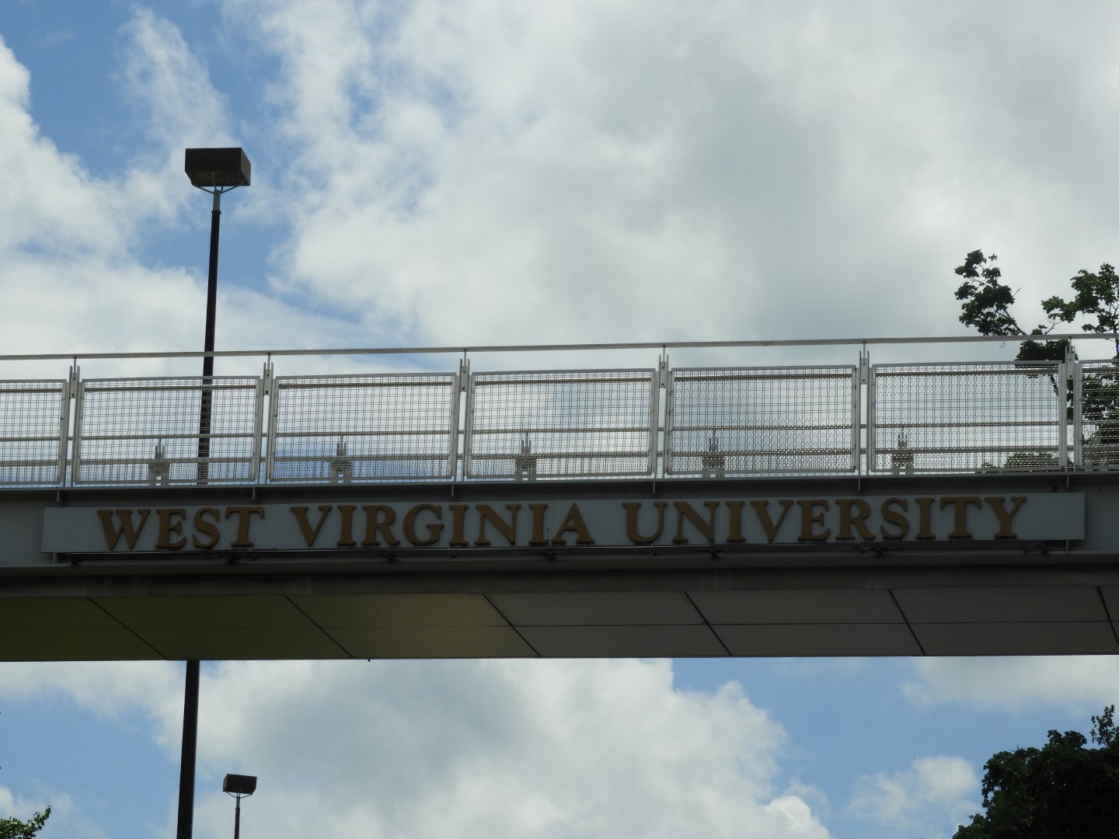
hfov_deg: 13.2
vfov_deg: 9.9
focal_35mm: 150
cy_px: 420
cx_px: 560
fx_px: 4849
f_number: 5.2
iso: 100
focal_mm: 26.9
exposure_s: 1/1600
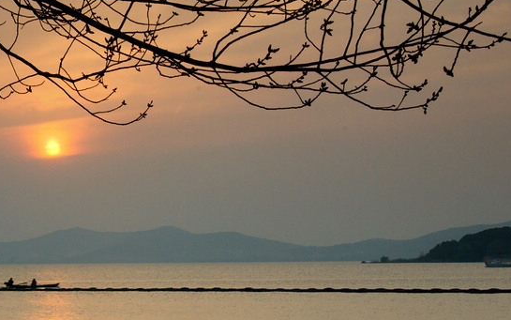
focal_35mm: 102
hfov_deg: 20.2
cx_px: 113
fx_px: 1417
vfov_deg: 12.8
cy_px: 229
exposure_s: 1/15
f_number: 16
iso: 200
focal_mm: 36.25
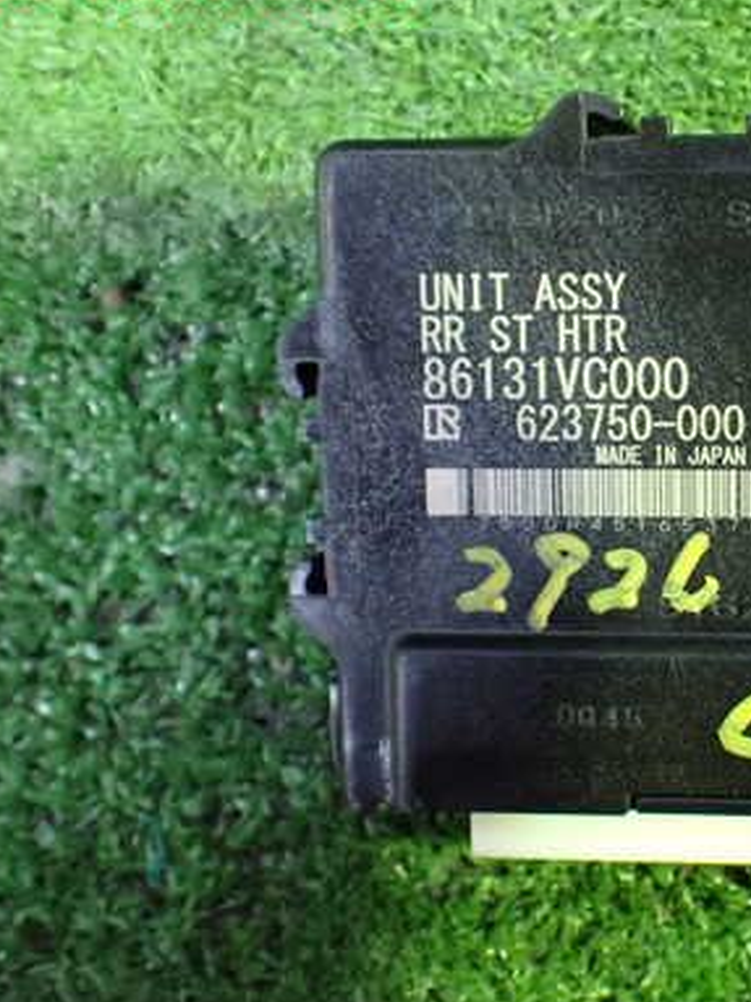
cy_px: 534
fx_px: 1360
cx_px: 714
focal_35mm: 47
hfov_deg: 29.2
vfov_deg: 40.4
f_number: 2.3
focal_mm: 5.4
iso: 1250
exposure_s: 1/30
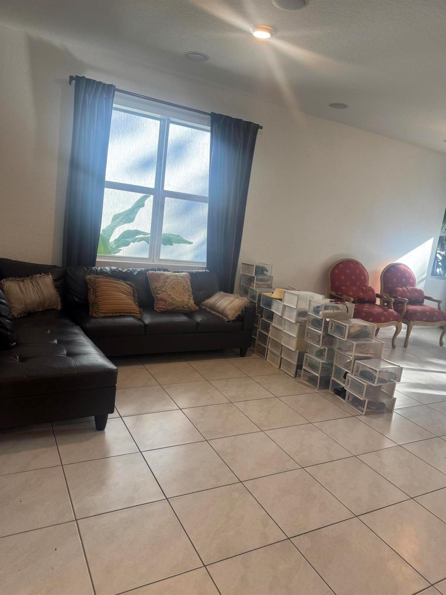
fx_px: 412
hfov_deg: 56.8
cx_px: 223
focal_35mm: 24
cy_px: 298
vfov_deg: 71.6
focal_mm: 6.76
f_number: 1.78
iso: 125
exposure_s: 1/120
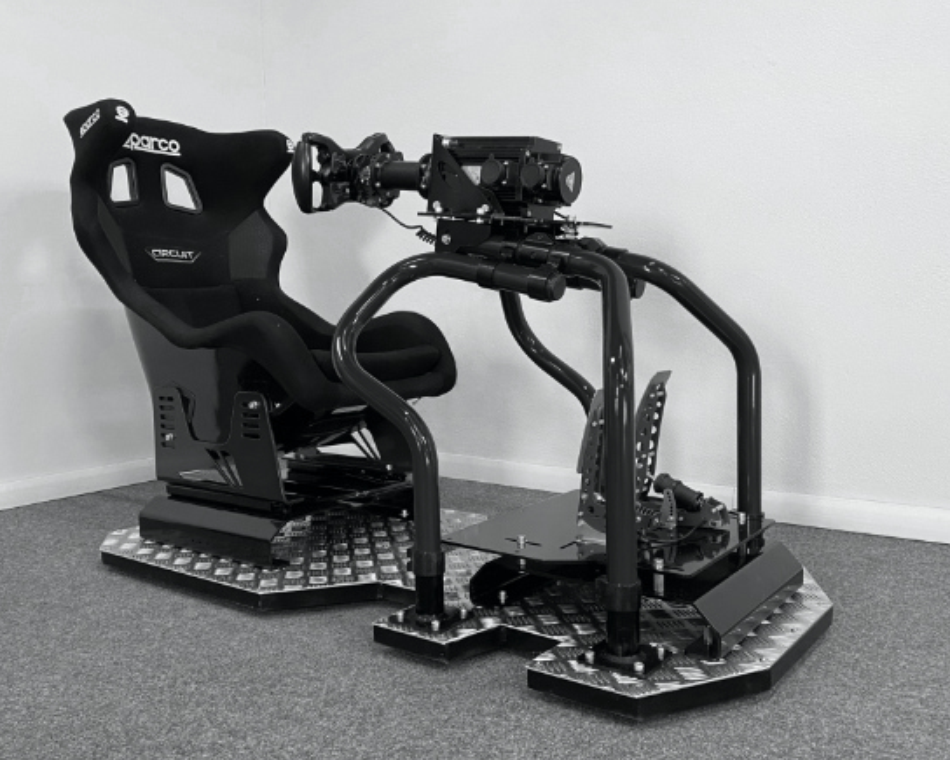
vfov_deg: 51.5
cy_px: 386
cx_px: 433
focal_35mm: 28
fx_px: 787
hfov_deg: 62.1
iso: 160
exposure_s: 1/50
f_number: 1.8
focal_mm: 4.2
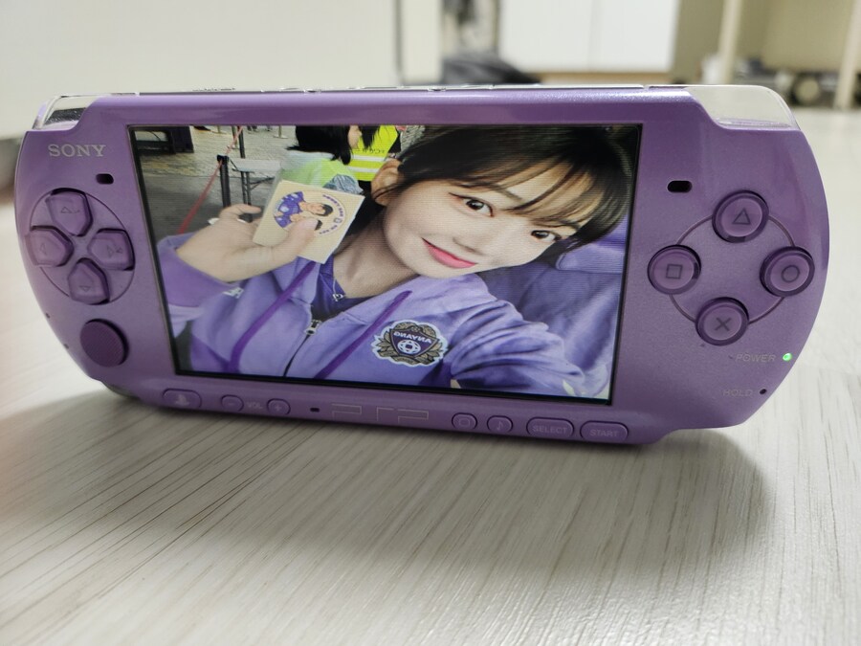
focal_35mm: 24
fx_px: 597
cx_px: 430
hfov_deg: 71.6
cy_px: 323
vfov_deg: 56.8
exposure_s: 1/120
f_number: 1.8
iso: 640
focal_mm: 5
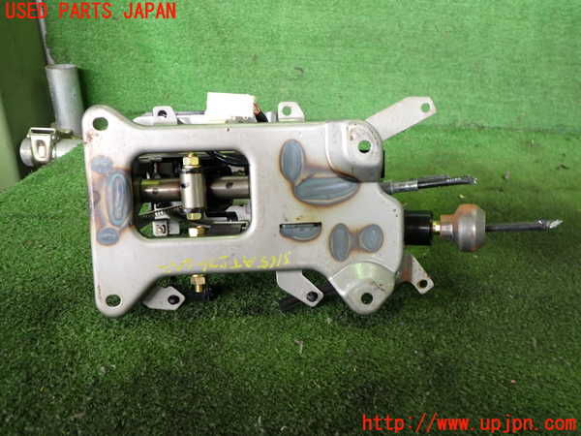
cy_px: 218
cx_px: 290
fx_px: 504
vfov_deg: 46.8
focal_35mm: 30
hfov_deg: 60.0
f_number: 2.3
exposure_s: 1/30
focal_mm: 5.4
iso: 200
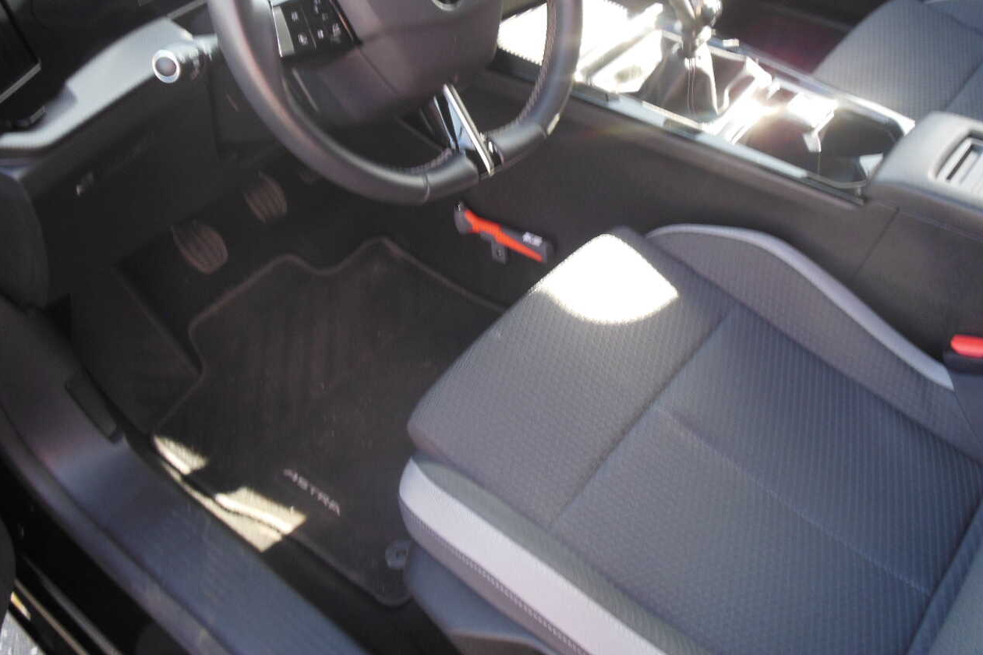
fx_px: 901
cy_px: 262
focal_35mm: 33
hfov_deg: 56.8
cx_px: 585
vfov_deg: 39.8
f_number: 3.2
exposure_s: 1/40
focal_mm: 4.5
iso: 125
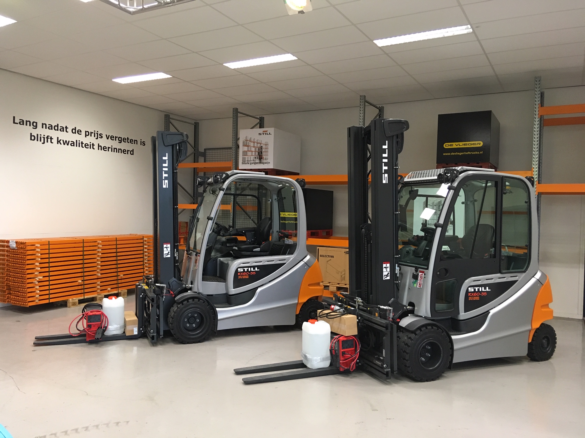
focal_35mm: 29
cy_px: 219
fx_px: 490
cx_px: 292
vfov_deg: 48.2
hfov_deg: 61.7
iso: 200
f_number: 2.2
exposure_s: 1/33
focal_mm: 4.15
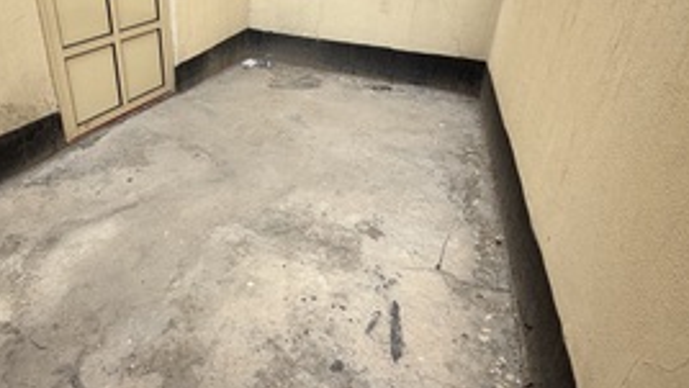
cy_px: 150
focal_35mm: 26
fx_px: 475
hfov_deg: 70.3
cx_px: 246
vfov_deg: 44.1
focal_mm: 2.22
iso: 50
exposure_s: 1/502
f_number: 2.2
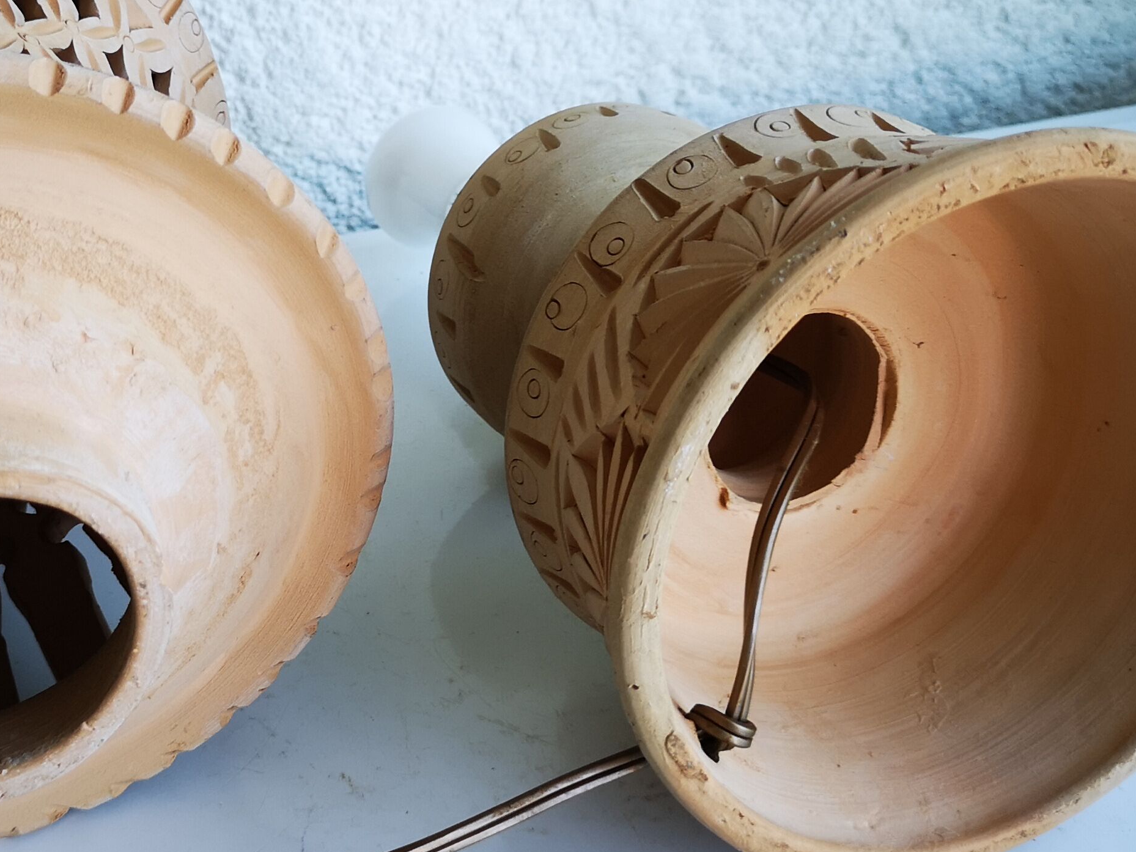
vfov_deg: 27.5
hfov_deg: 35.5
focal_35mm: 53
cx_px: 316
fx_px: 1740
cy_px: 356
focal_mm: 5.58
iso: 64
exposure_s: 1/100
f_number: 1.8
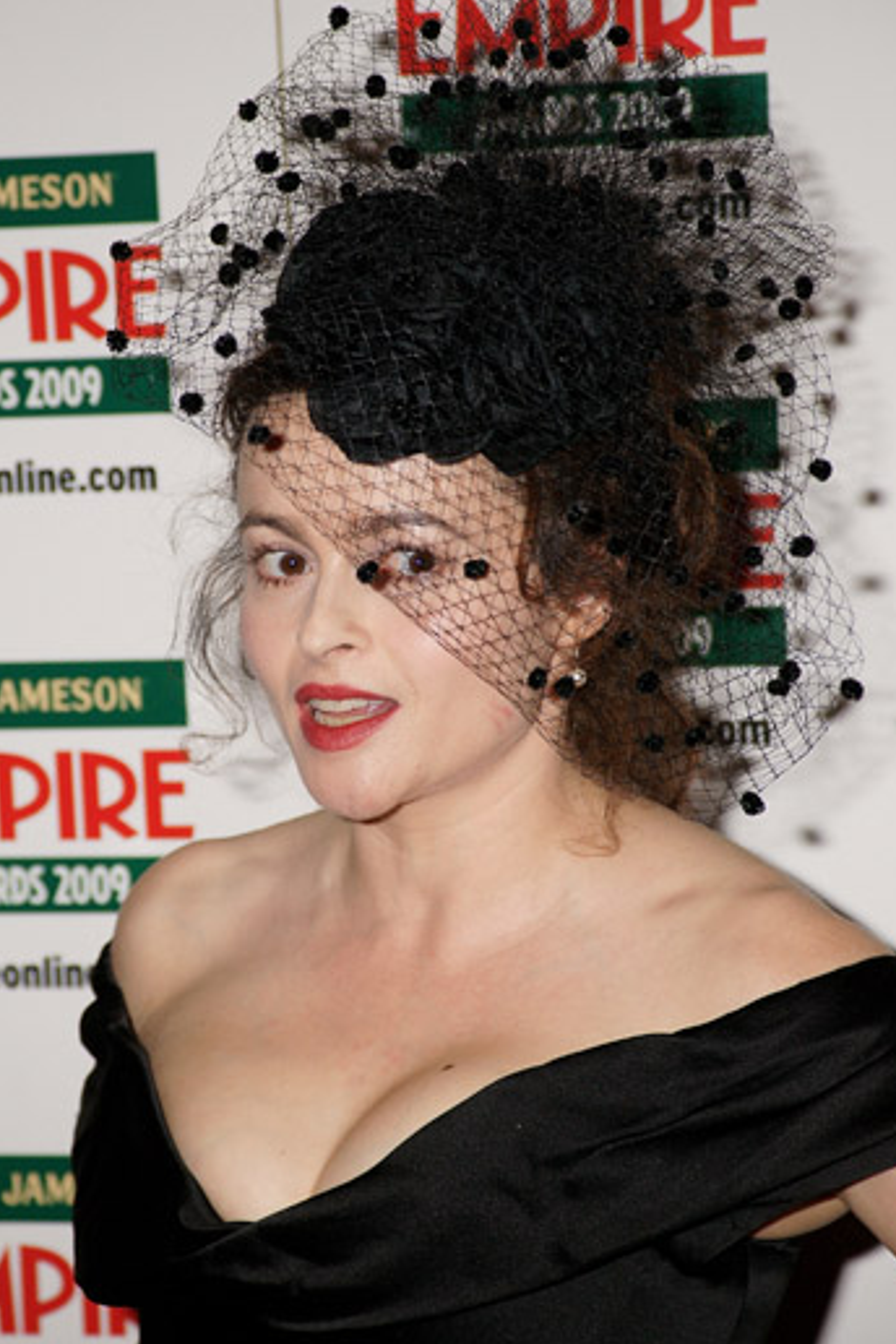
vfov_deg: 16.8
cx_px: 435
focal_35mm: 122
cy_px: 711
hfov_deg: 11.2
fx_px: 4554
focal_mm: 105
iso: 400
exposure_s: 1/160
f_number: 6.3
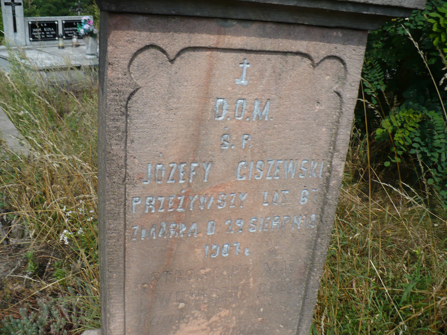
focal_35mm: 37
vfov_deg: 38.7
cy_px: 168
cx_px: 224
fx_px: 478
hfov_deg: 50.1
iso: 100
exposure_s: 1/200
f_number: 8
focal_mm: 6.1
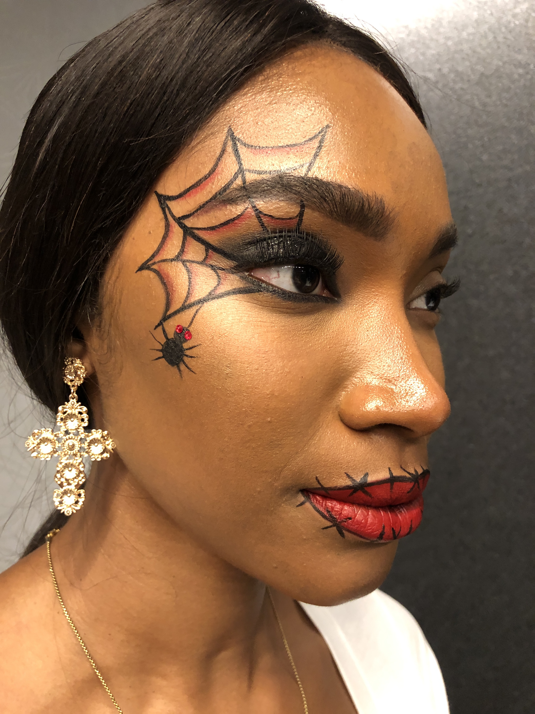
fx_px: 577
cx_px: 268
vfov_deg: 63.4
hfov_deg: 49.7
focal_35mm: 28
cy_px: 357
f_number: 1.8
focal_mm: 4
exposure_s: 1/9
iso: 100
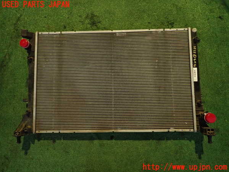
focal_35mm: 25
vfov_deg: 54.9
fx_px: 165
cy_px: 86
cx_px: 114
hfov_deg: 69.4
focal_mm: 4.5
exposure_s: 1/30
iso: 400
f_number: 2
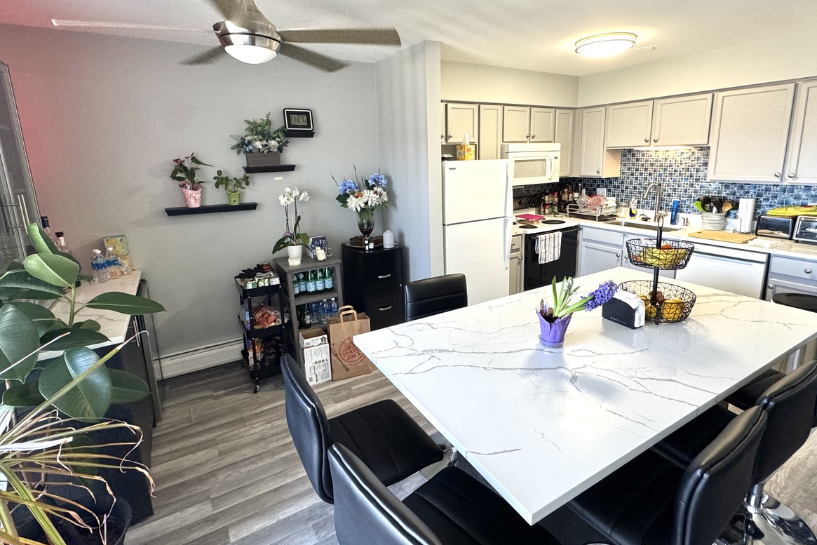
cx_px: 419
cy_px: 238
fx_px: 409
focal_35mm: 18
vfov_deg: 67.1
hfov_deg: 90.0
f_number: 2.2
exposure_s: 1/60
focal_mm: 2.22
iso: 250
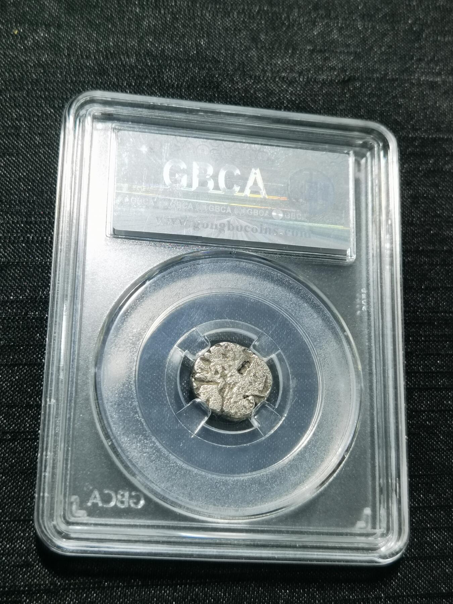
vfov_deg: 34.3
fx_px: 977
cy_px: 302
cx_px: 226
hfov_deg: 26.1
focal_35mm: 56
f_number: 1.9
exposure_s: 1/100
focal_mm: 6.67
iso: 160
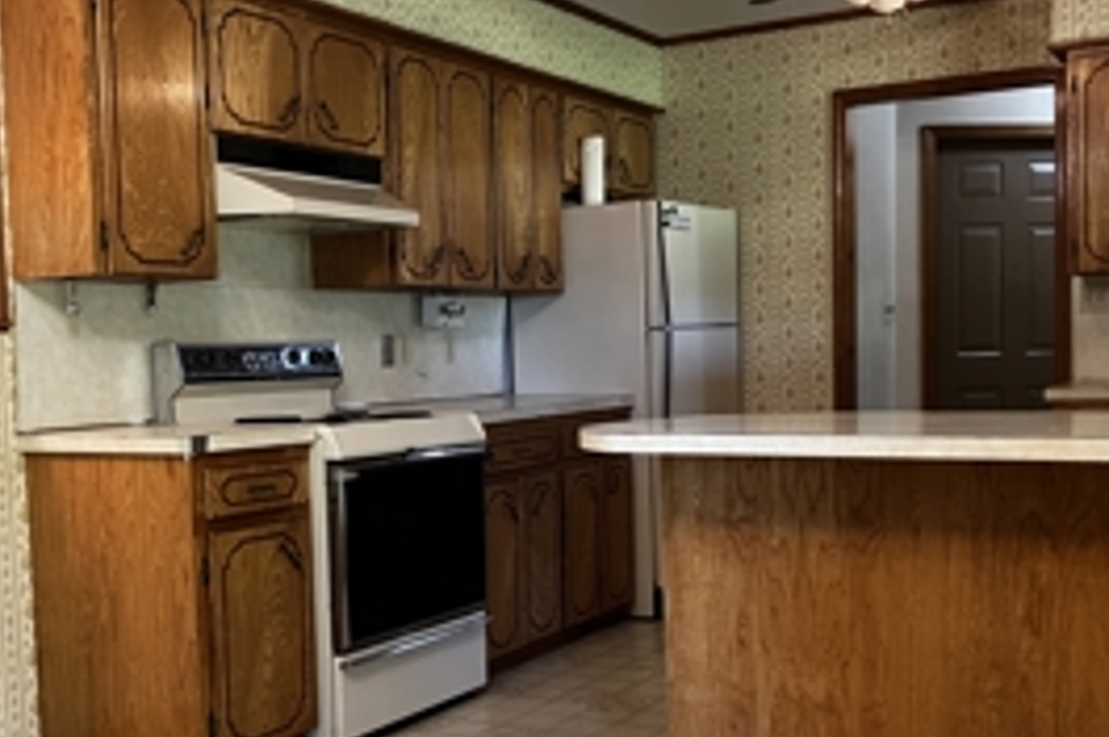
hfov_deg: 44.5
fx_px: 1354
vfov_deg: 30.4
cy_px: 444
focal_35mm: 44
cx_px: 544
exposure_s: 1/40
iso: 320
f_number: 1.8
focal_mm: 3.99
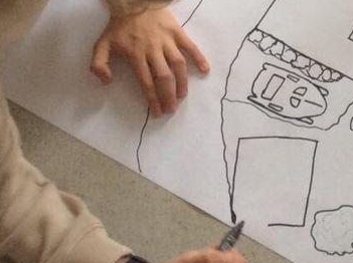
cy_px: -170
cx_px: 523
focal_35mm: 122
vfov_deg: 11.4
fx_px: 1242
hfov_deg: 15.0
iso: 64
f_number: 2.4
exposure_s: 1/25
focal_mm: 3.3
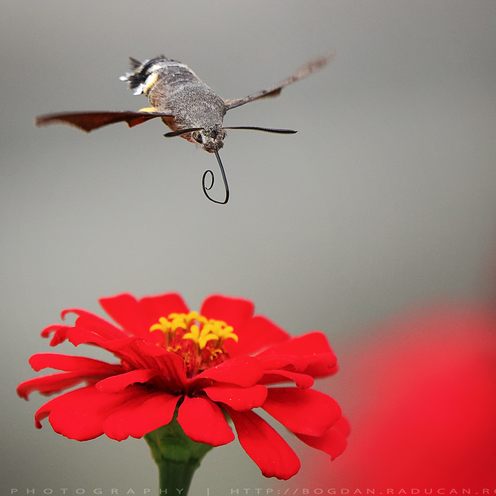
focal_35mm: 946
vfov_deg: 1.9
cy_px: 248
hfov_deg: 1.9
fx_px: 15336
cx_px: 189
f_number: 6.3
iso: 2500
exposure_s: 1/4000
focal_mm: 400
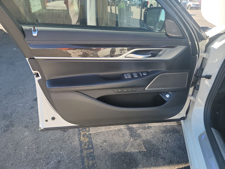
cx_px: 112
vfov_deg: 56.8
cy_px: 84
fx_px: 156
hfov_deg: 71.6
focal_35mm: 24
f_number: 1.8
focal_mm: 6.7
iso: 65
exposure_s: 1/119
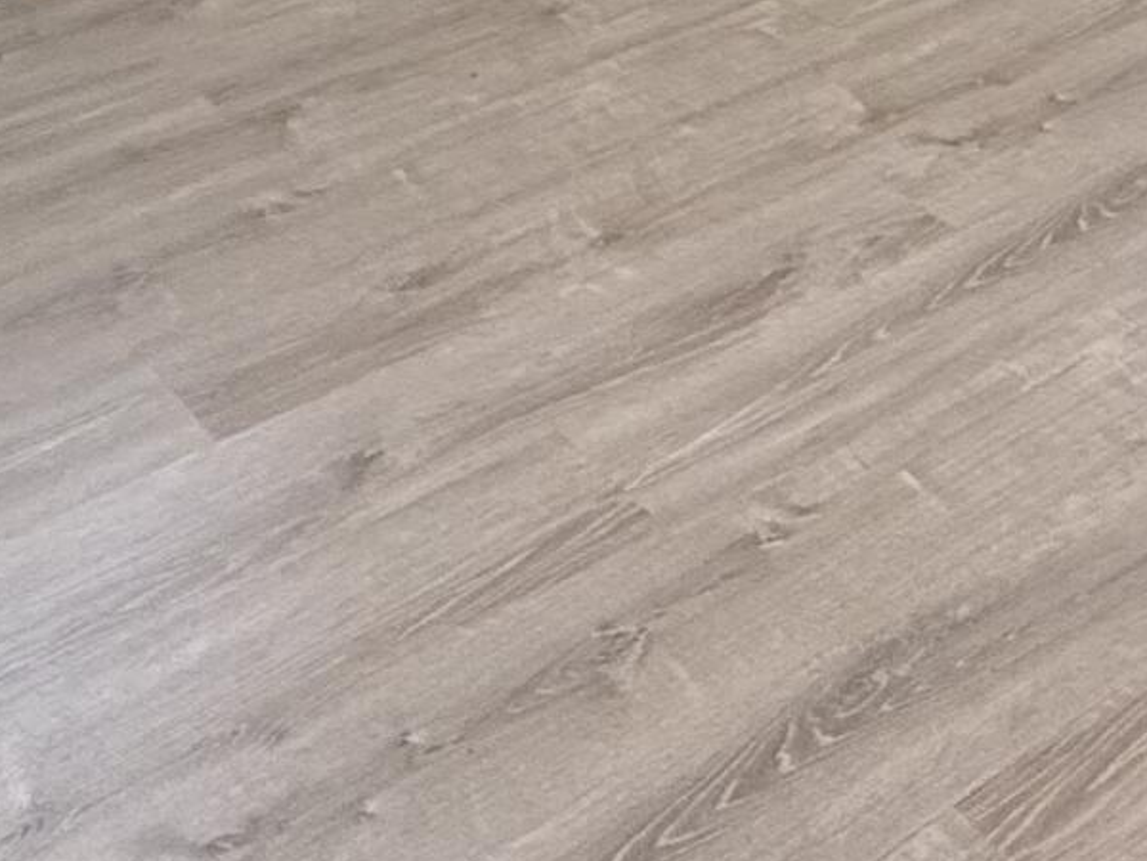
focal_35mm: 70
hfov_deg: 23.5
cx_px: 1604
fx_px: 2319
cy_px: -712
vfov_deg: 17.1
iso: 160
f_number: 2.2
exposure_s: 1/120
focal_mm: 2.22
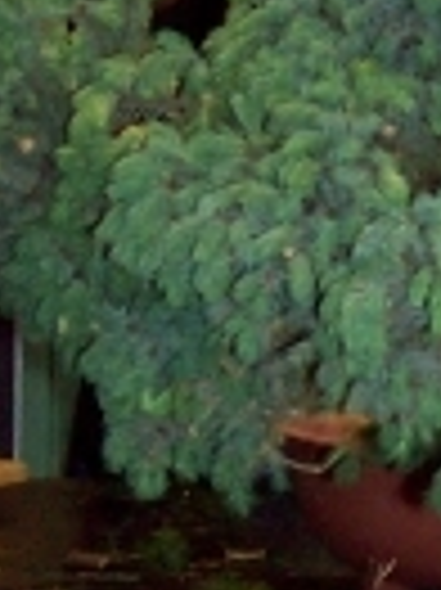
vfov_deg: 12.0
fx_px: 2807
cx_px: 783
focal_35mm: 165
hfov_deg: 8.6
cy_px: 342
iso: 140
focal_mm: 6
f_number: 2.7
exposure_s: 1/64
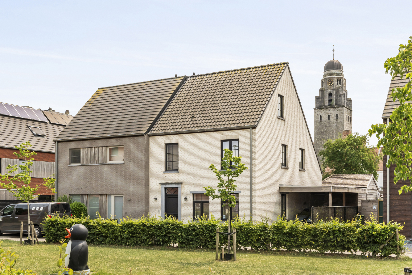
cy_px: 138
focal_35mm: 35
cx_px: 206
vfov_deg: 37.9
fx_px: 401
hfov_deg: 54.4
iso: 400
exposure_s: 1/200
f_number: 20
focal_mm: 35
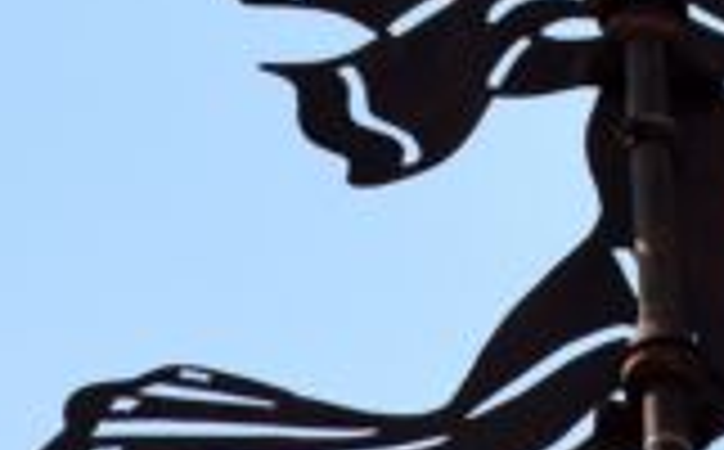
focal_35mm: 1948
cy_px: -441
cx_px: 711
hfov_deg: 1.1
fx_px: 38370
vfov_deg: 0.7
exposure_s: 1/1250
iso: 400
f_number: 9
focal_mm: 200
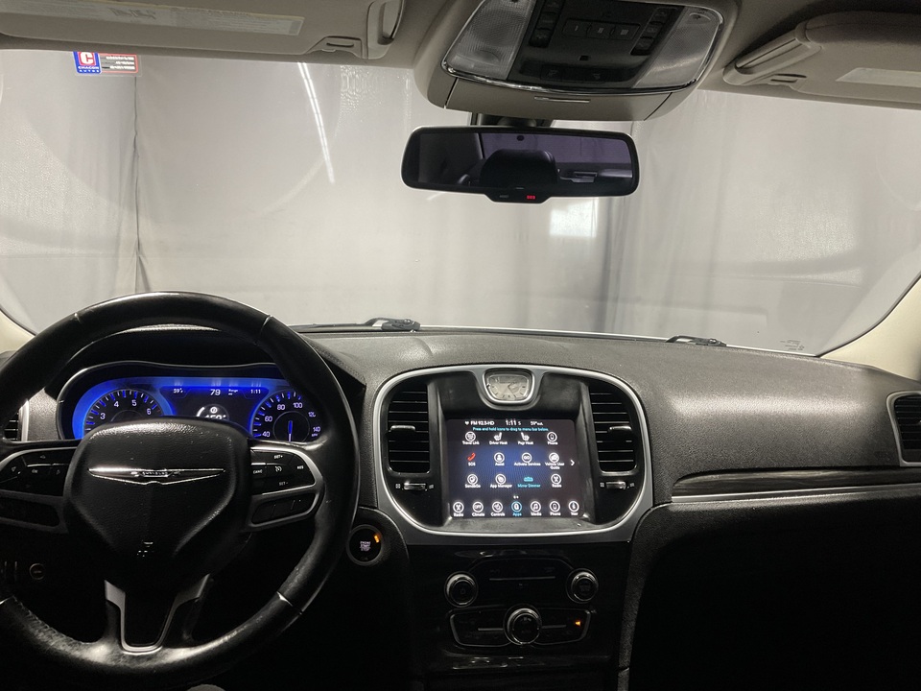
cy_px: 346
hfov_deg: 61.7
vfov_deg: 48.2
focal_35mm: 29
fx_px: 772
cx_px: 460
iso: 100
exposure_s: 1/60
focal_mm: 3
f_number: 1.8
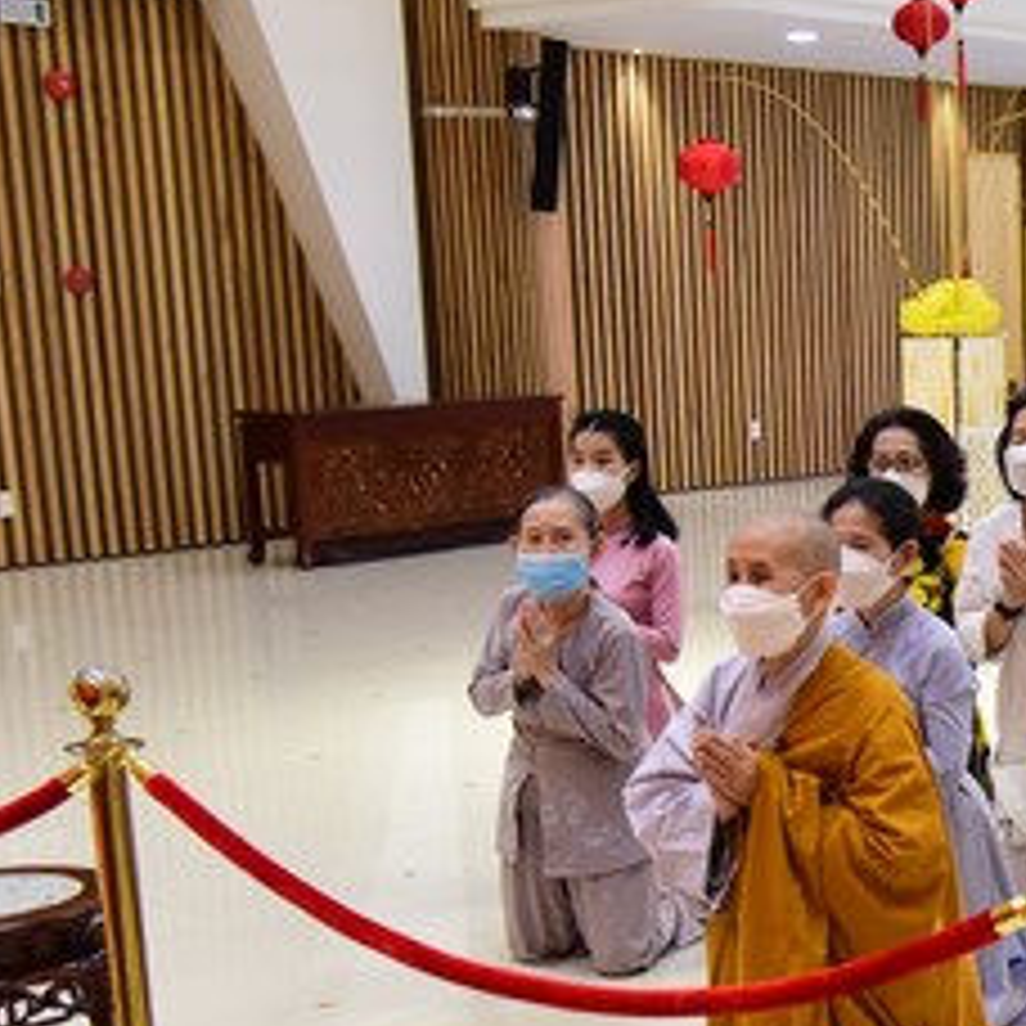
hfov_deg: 23.0
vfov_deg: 25.2
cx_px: 1278
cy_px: 702
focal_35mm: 68
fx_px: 2280
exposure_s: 1/200
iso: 2500
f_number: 4
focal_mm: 28
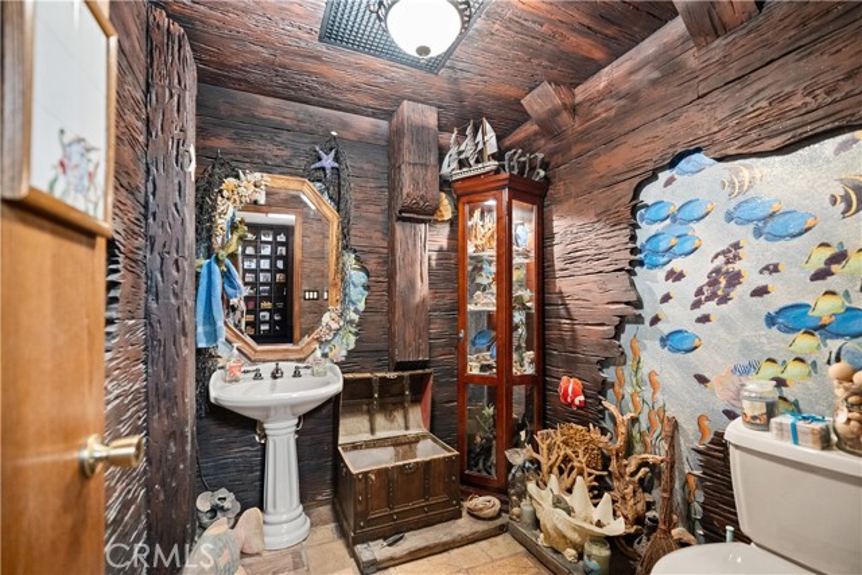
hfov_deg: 96.7
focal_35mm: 16
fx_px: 383
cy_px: 288
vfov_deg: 73.8
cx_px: 431
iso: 3200
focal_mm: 16
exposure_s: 1/10
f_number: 1.8
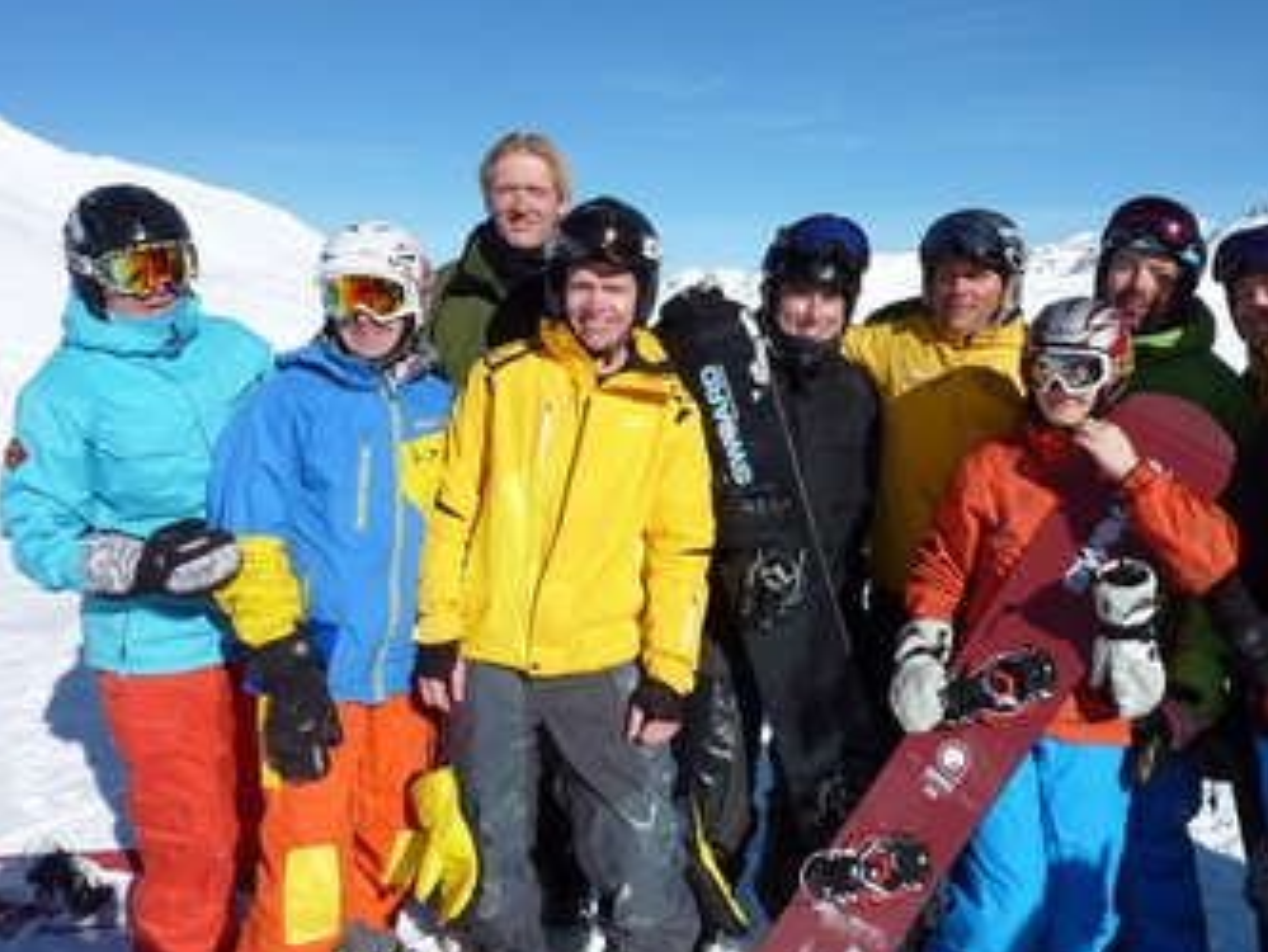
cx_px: 754
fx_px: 1099
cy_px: 419
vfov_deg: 46.7
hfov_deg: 59.5
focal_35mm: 30
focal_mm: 4.1
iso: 80
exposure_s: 1/500
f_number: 5.6
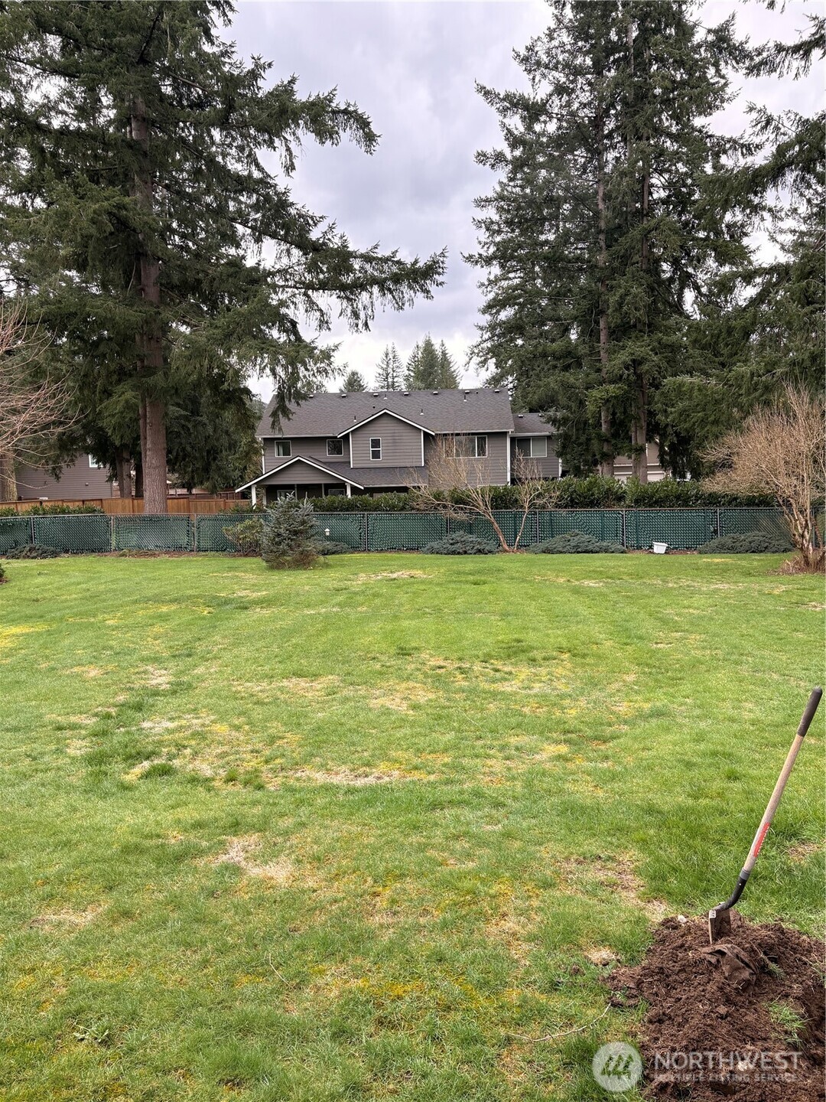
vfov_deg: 67.3
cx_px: 413
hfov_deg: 53.1
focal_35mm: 26
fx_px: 827
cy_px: 551
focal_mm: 5.96
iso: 64
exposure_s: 1/716
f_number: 1.6
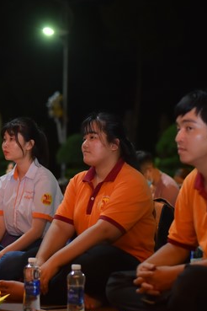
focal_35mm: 88
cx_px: 66
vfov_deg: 23.1
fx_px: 759
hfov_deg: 15.5
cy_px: 176
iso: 1600
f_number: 2
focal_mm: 50
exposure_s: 1/160
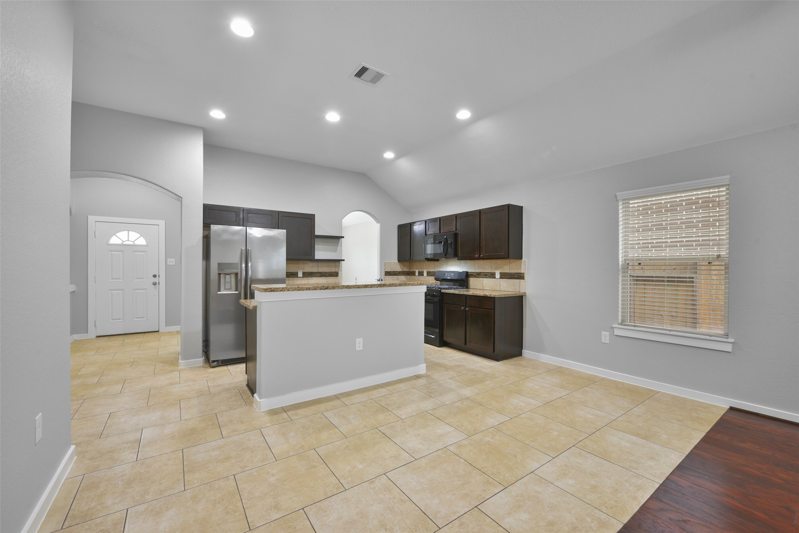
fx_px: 333
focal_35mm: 15
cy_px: 266
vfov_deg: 77.4
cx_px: 400
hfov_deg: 100.4
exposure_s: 1/1.25
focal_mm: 15
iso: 200
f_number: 8
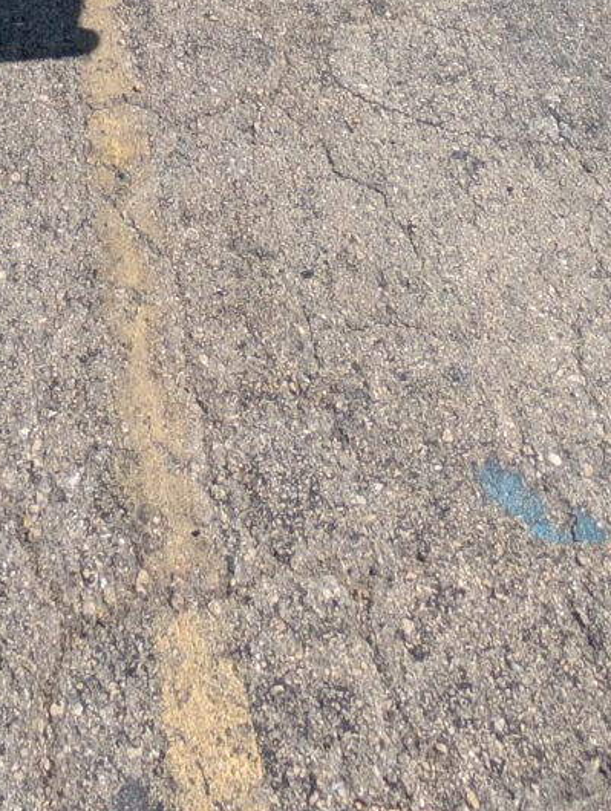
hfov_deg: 24.7
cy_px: -816
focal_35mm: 58
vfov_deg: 19.1
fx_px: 1362
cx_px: 78
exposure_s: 1/3846
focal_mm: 2.23
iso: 41
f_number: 1.95
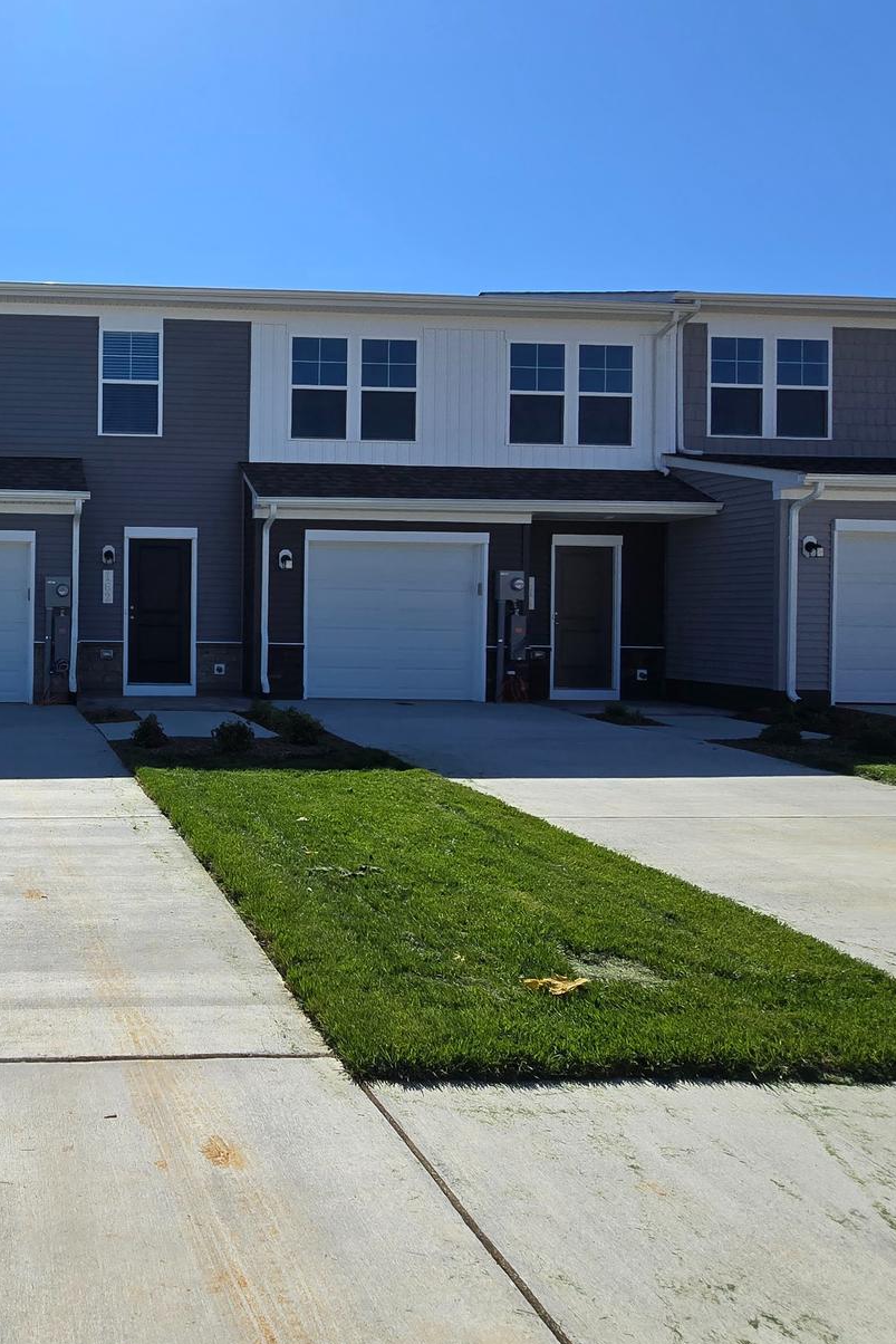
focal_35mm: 23
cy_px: 607
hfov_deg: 47.3
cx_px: 32
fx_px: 858
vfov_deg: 75.9
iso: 50
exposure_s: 1/3134
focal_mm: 2.2
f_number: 2.2
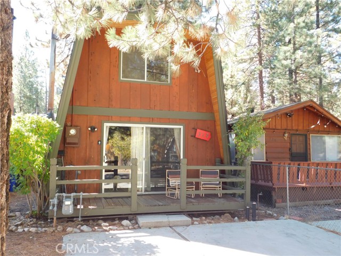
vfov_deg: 46.8
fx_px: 296
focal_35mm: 30
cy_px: 128
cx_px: 170
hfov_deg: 60.0
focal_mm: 5.3
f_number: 3.2
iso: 125
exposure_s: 1/80
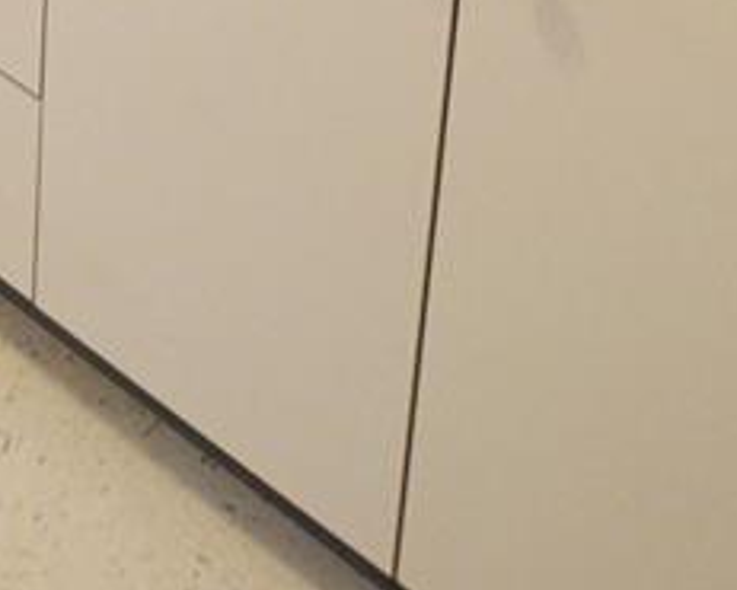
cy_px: -963
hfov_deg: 23.6
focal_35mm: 73
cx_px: -161
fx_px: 1593
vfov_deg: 13.1
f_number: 3.5
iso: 800
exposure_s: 1/50
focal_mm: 10
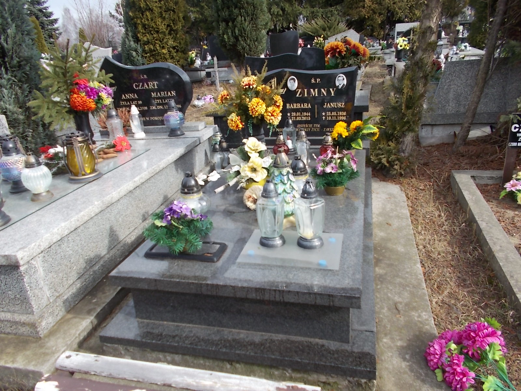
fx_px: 391
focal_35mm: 26
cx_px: 260
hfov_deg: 67.3
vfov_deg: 53.1
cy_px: 196
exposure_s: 1/400
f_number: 3.2
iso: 80
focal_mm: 4.6
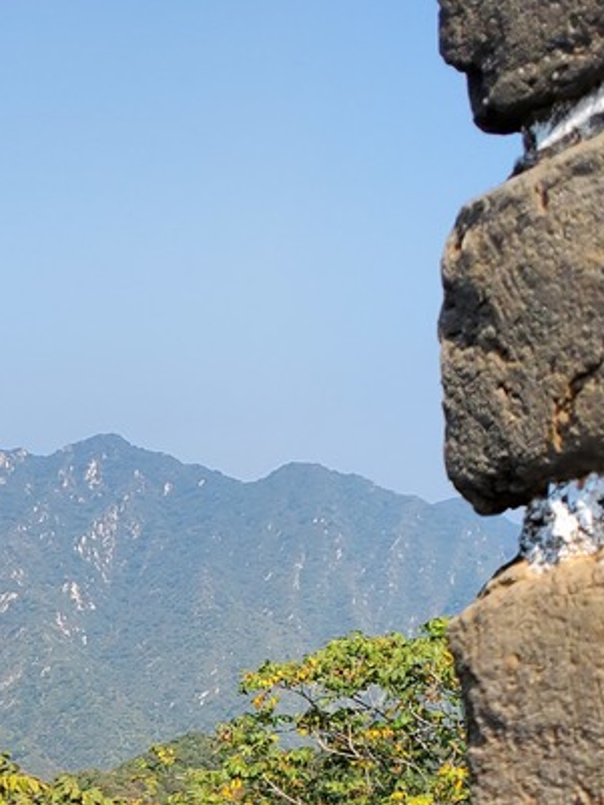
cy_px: 944
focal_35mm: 70
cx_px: -130
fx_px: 1628
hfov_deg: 19.7
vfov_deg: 25.2
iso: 50
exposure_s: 1/952
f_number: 2.4
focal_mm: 4.3
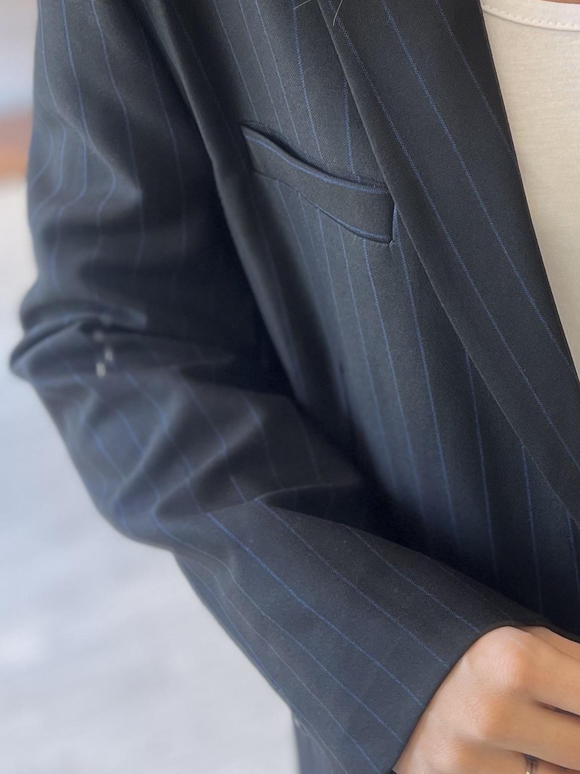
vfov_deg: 28.4
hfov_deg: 20.3
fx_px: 1520
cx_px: 682
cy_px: 512
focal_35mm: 68
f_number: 1.6
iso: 64
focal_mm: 5.1
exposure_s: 1/100
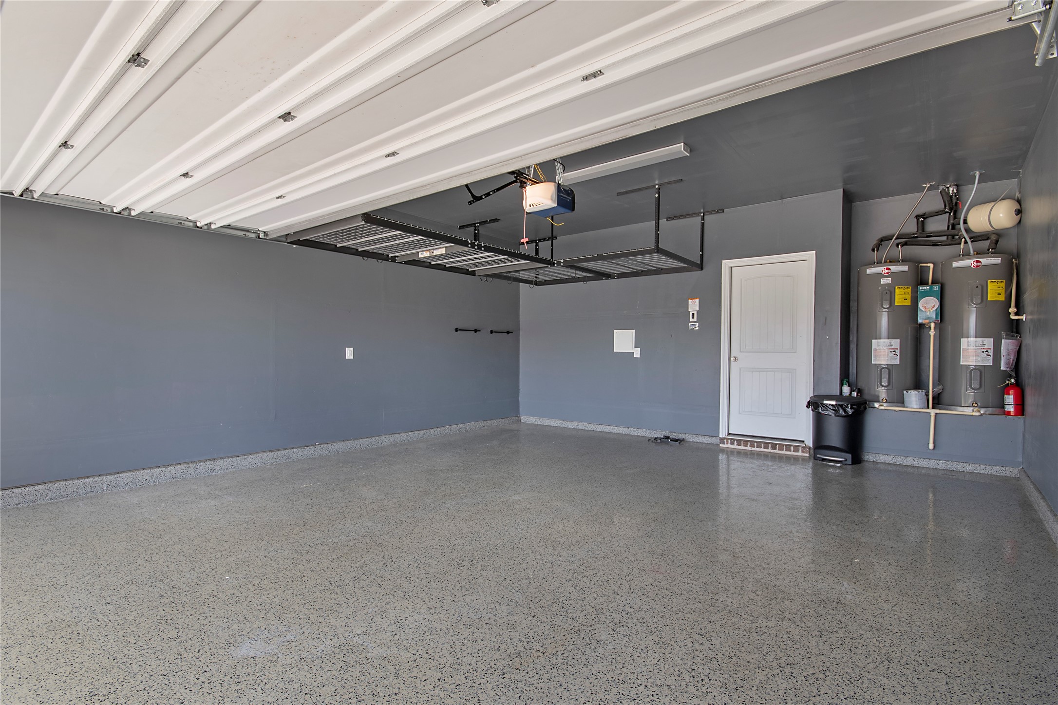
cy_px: 352
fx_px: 441
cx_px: 529
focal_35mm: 15
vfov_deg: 77.3
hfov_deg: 100.4
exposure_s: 1/20
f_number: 11
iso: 100
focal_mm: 10
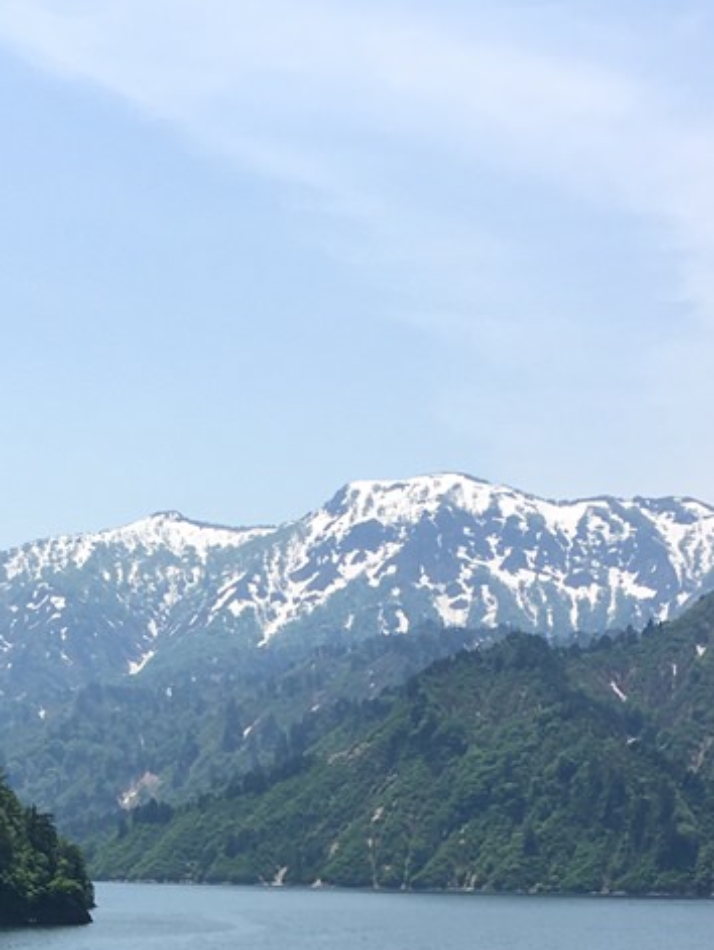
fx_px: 2252
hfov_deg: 17.9
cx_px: 198
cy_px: 1014
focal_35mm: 82
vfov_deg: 22.6
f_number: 2.2
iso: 25
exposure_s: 1/1972
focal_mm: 4.15
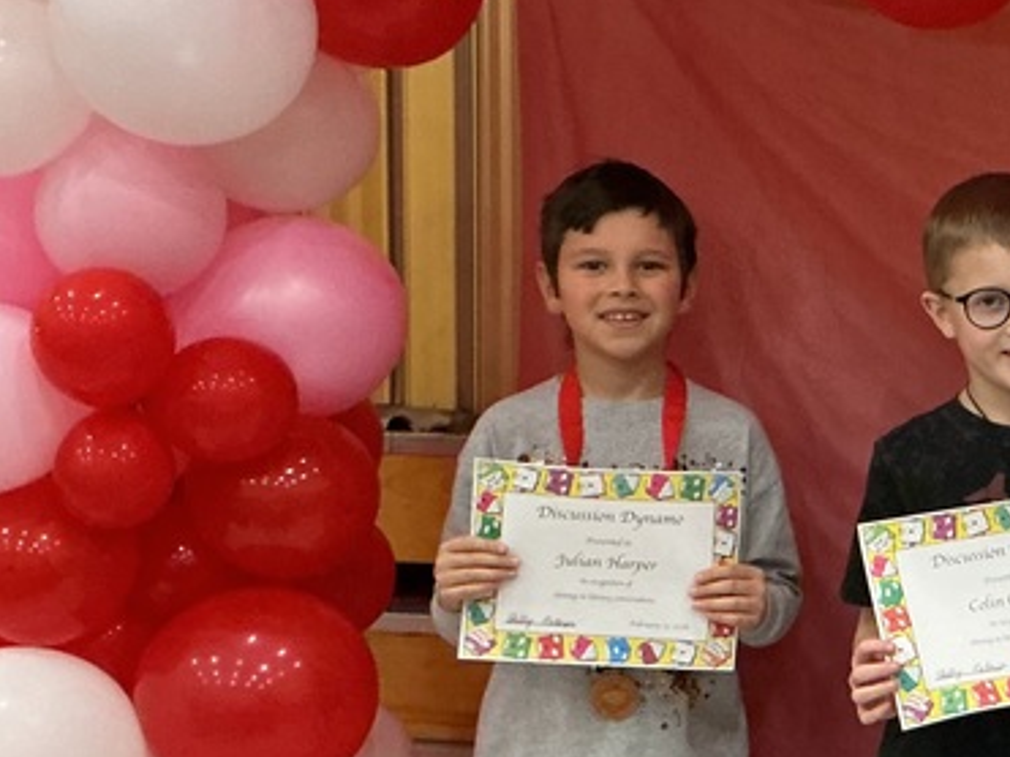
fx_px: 2333
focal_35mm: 80
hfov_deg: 22.3
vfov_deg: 18.4
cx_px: 1260
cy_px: 376
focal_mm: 3
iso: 250
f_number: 1.8
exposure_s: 1/60
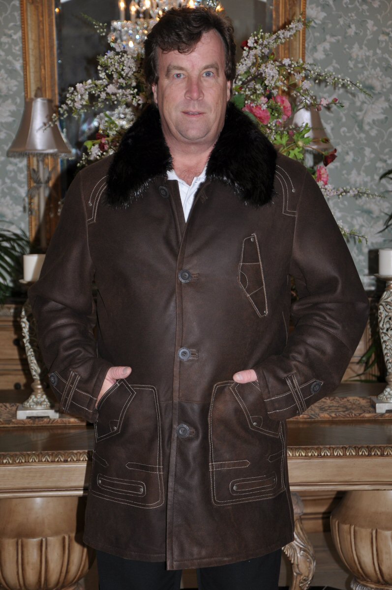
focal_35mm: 93
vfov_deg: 21.9
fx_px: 1523
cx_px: 196
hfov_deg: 14.7
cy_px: 295
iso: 200
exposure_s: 1/125
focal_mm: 62
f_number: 5.6
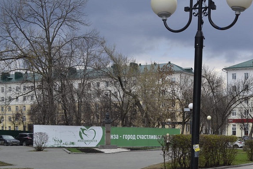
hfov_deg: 29.1
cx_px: 216
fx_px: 471
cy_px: 131
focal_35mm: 67
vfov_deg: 20.1
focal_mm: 26
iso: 100
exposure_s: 1/200
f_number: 7.1
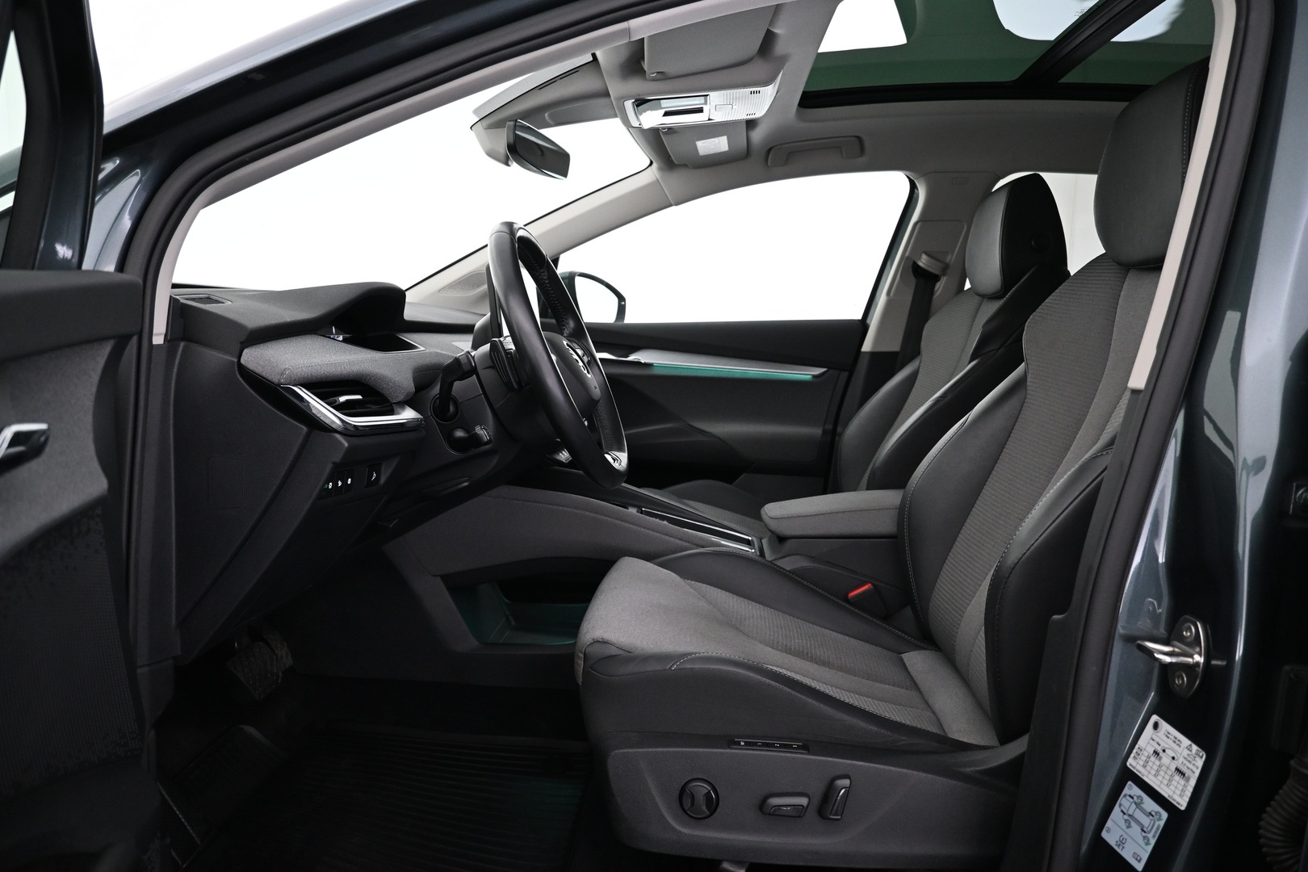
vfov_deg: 53.1
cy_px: 436
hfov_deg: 73.7
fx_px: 872
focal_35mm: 24
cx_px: 654
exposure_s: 1/25
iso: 1250
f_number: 3.5
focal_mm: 16
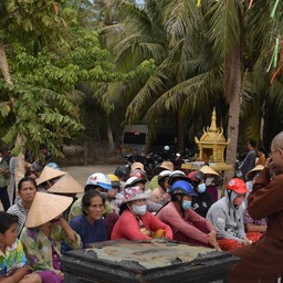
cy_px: 177
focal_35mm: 69
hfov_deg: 24.9
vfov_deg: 24.9
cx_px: 185
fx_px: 638
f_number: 8
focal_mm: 32
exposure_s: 1/250
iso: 320
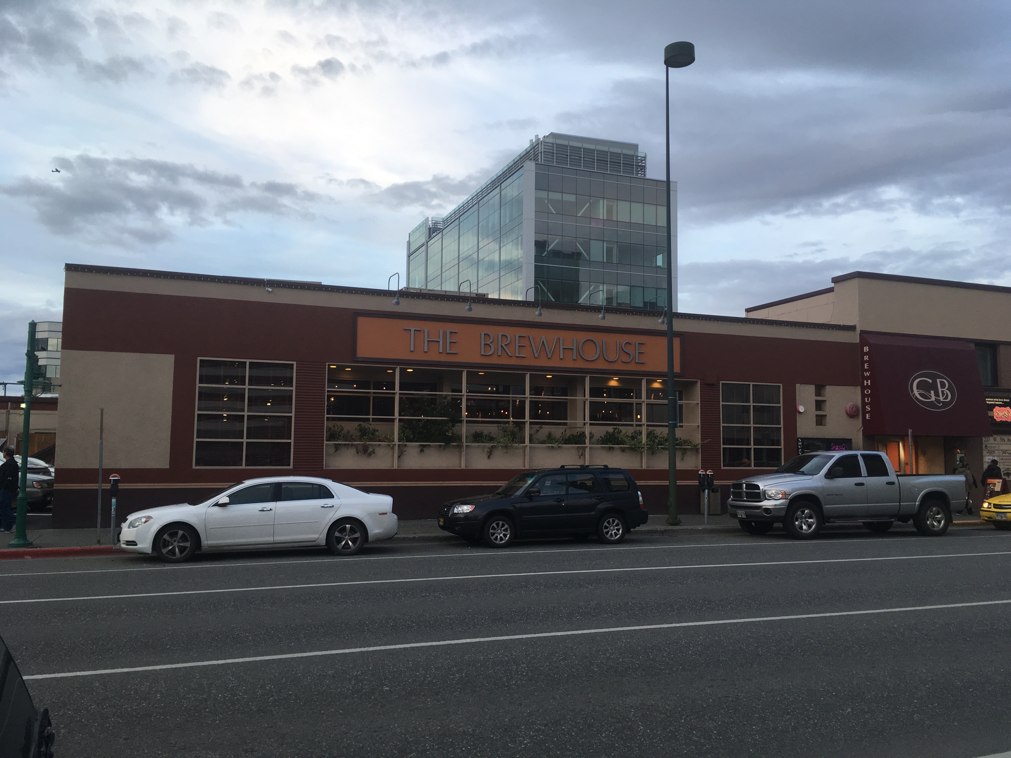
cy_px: 379
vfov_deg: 48.2
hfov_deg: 61.7
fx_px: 847
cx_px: 506
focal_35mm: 29
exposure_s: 1/120
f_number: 2.2
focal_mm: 4.15
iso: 32
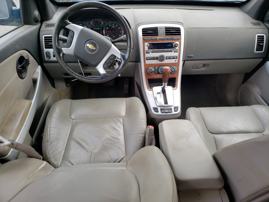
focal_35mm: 26
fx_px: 202
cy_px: 101
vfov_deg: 53.1
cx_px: 134
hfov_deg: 67.3
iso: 50
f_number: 1.5
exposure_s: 1/196
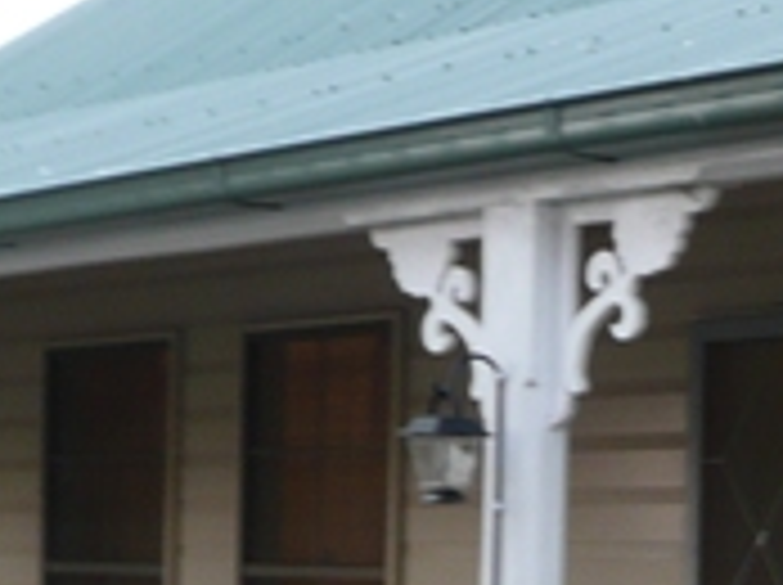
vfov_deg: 11.3
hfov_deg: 14.8
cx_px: 932
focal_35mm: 129
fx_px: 2914
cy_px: 675
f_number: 3.3
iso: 100
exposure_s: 1/6
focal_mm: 4.6
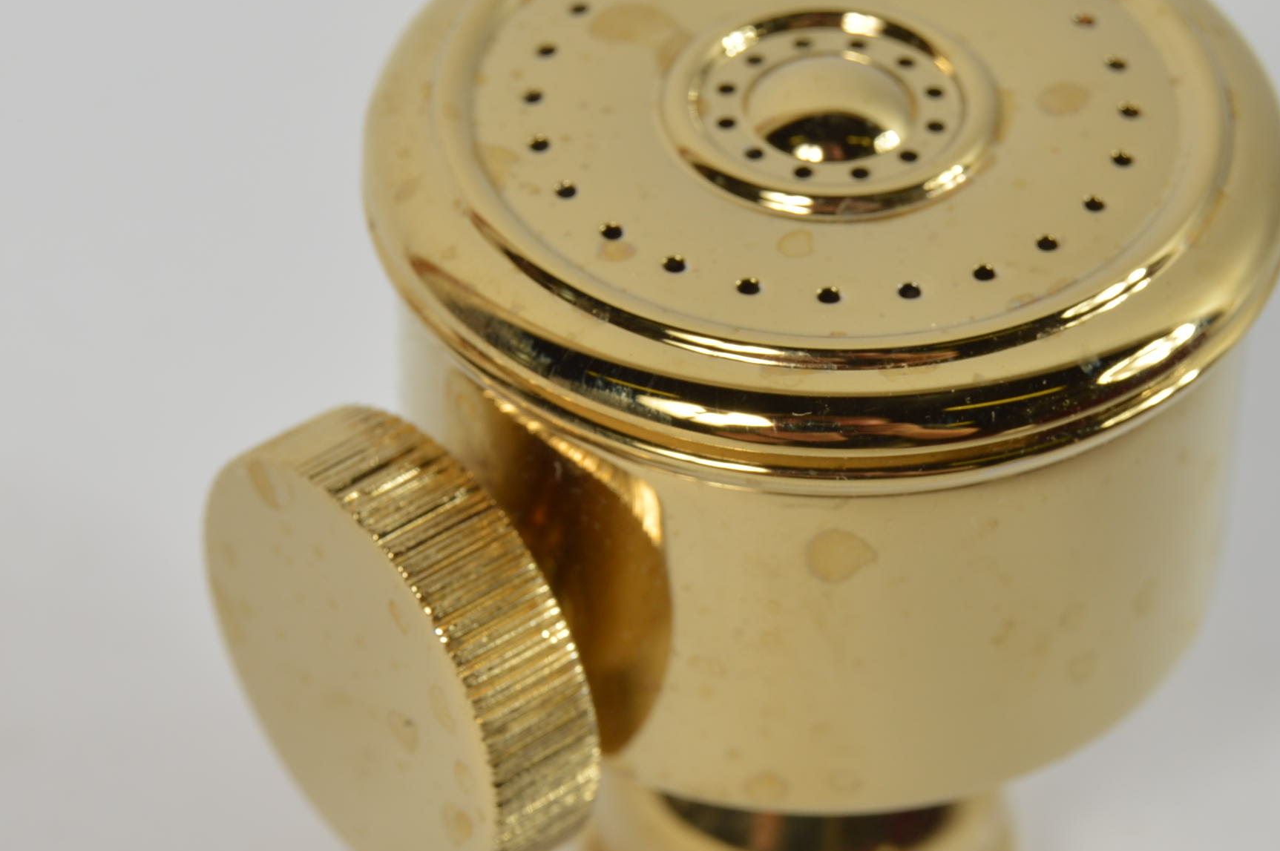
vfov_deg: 9.5
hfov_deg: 14.3
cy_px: 487
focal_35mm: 144
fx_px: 5111
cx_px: 688
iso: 100
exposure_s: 1/80
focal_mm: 55
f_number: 8
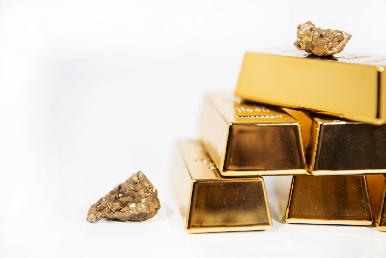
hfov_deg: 28.8
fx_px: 751
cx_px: 193
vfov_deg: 19.5
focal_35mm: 70
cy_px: 129
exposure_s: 1/50
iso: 64
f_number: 4
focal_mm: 70
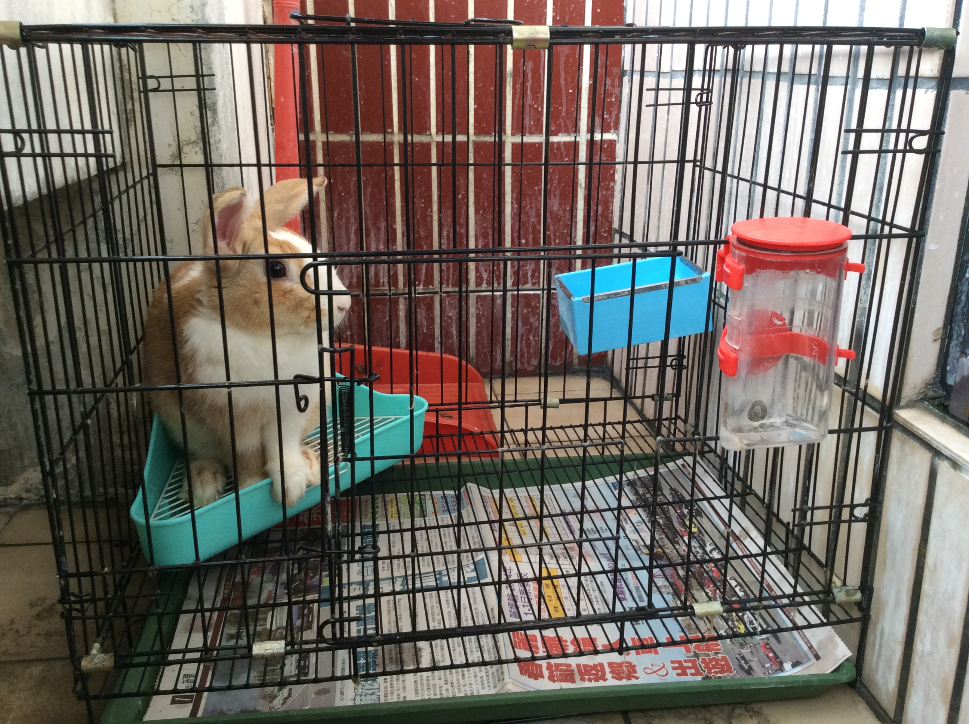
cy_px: 362
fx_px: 922
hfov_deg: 55.4
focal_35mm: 33
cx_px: 484
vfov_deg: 42.8
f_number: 2.4
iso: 80
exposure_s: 1/24
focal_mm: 3.3
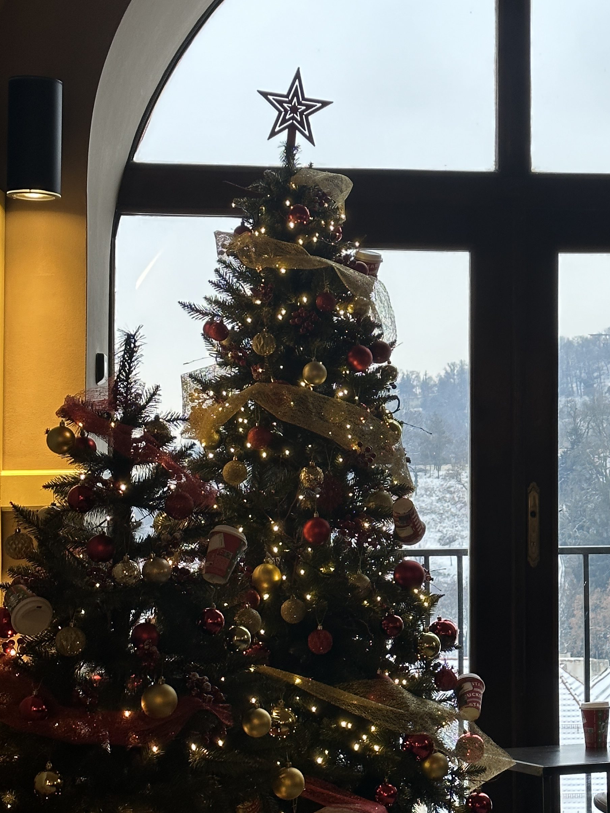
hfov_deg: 18.3
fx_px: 1880
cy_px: 430
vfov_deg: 24.4
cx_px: 493
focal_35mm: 80
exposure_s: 1/100
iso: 125
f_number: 1.78
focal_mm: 6.86
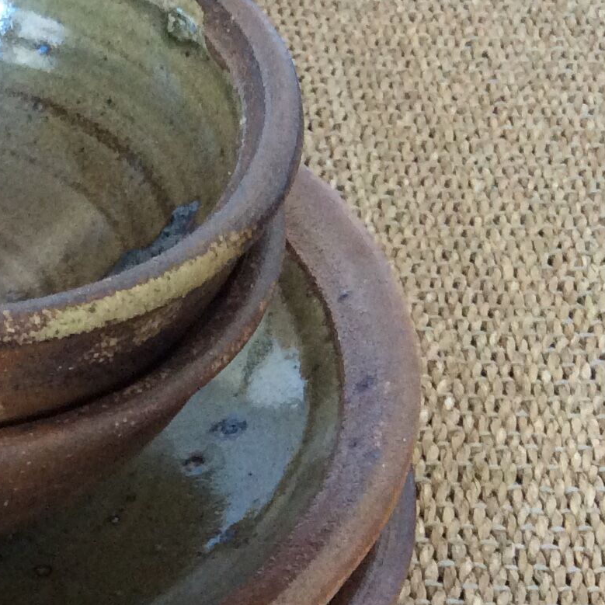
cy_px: 614
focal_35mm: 94
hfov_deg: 17.7
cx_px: -109
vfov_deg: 18.0
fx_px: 1859
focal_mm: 3.3
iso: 160
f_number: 2.4
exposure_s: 1/25
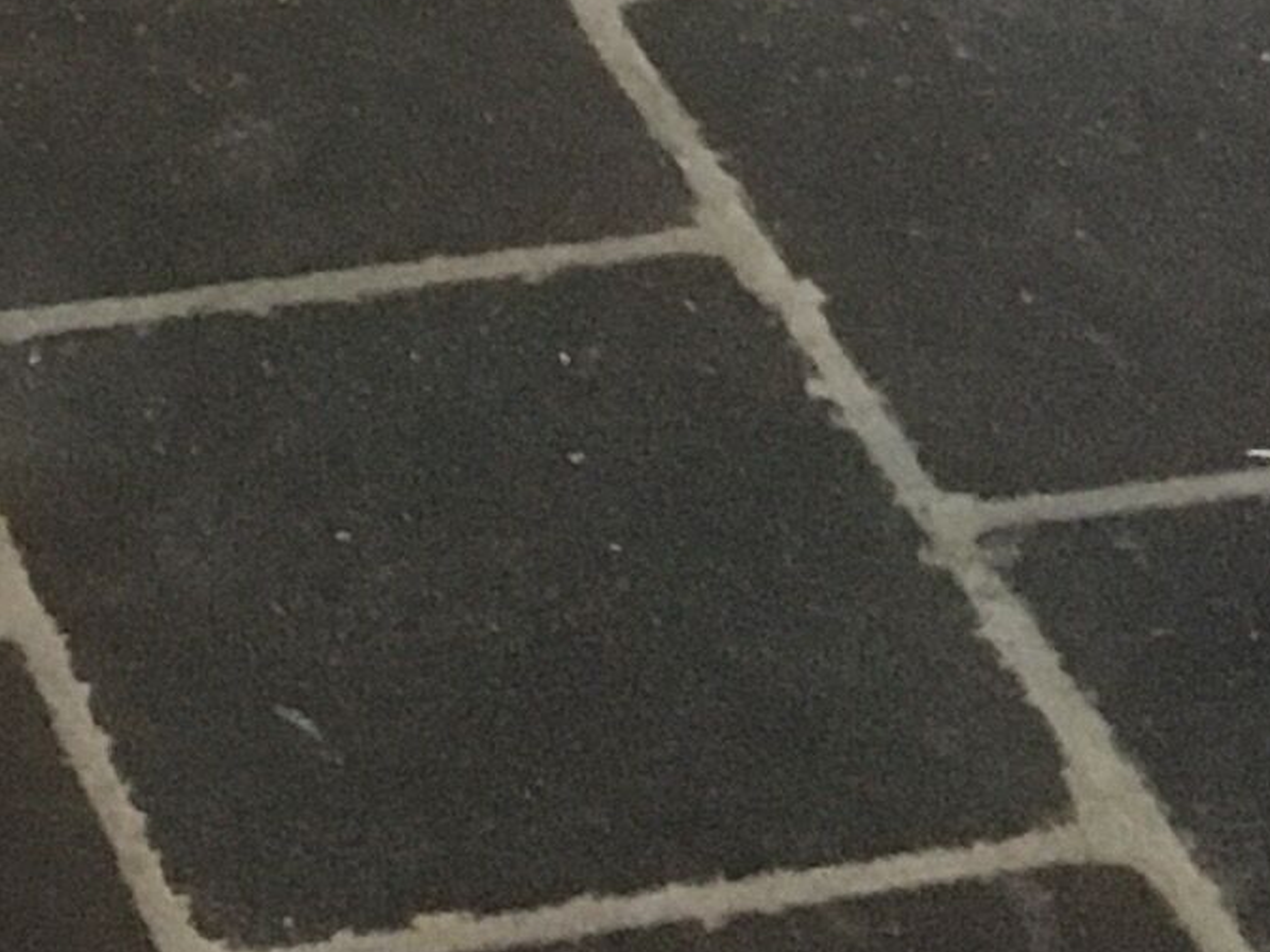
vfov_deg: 7.8
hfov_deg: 10.9
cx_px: -669
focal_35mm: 174
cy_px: -1526
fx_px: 6384
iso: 250
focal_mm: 4.15
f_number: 2.2
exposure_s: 1/17
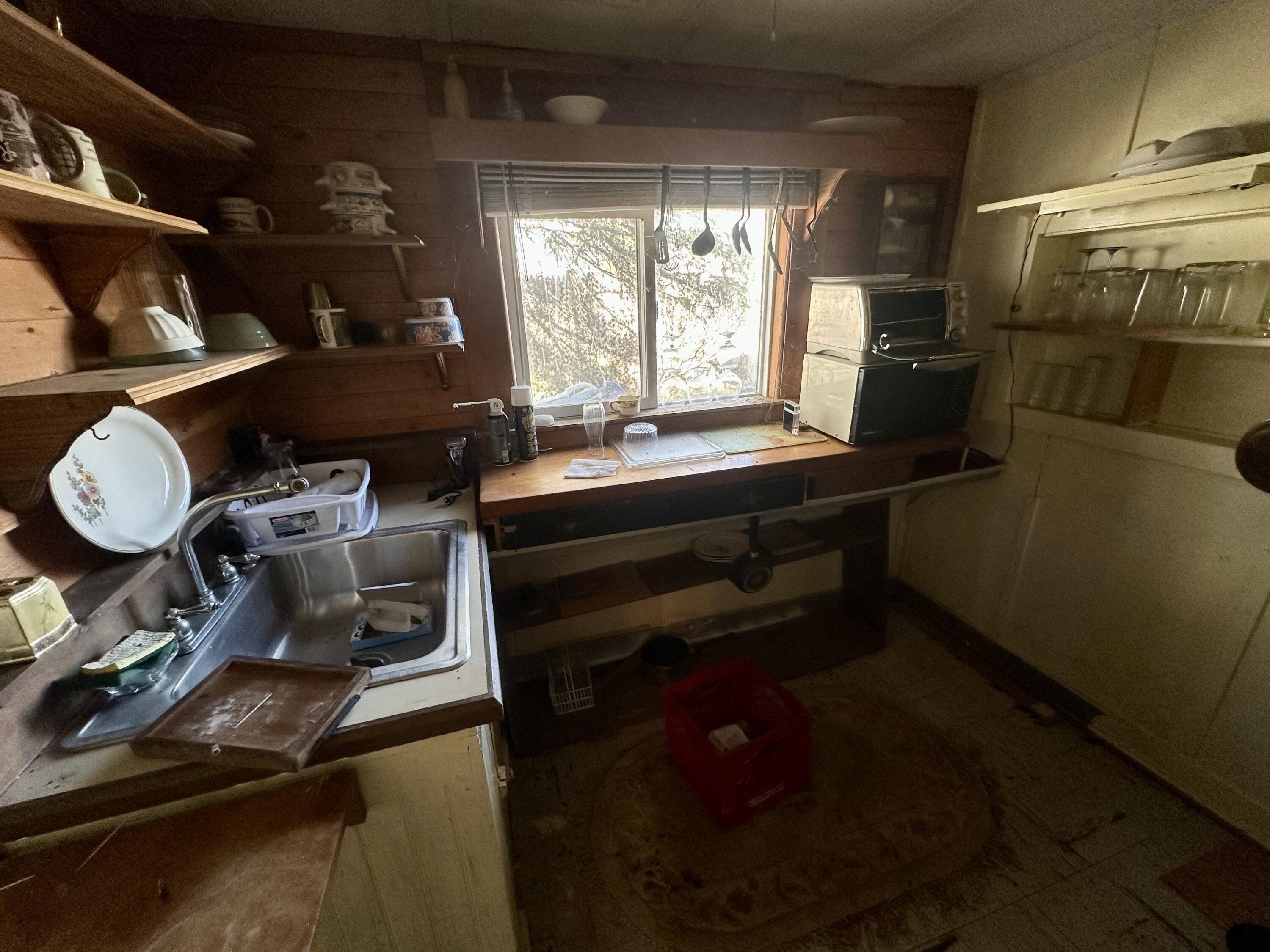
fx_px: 514
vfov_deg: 85.7
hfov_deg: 102.1
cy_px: 476
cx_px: 635
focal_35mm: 14
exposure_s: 1/60
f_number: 2.2
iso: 160
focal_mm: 2.22
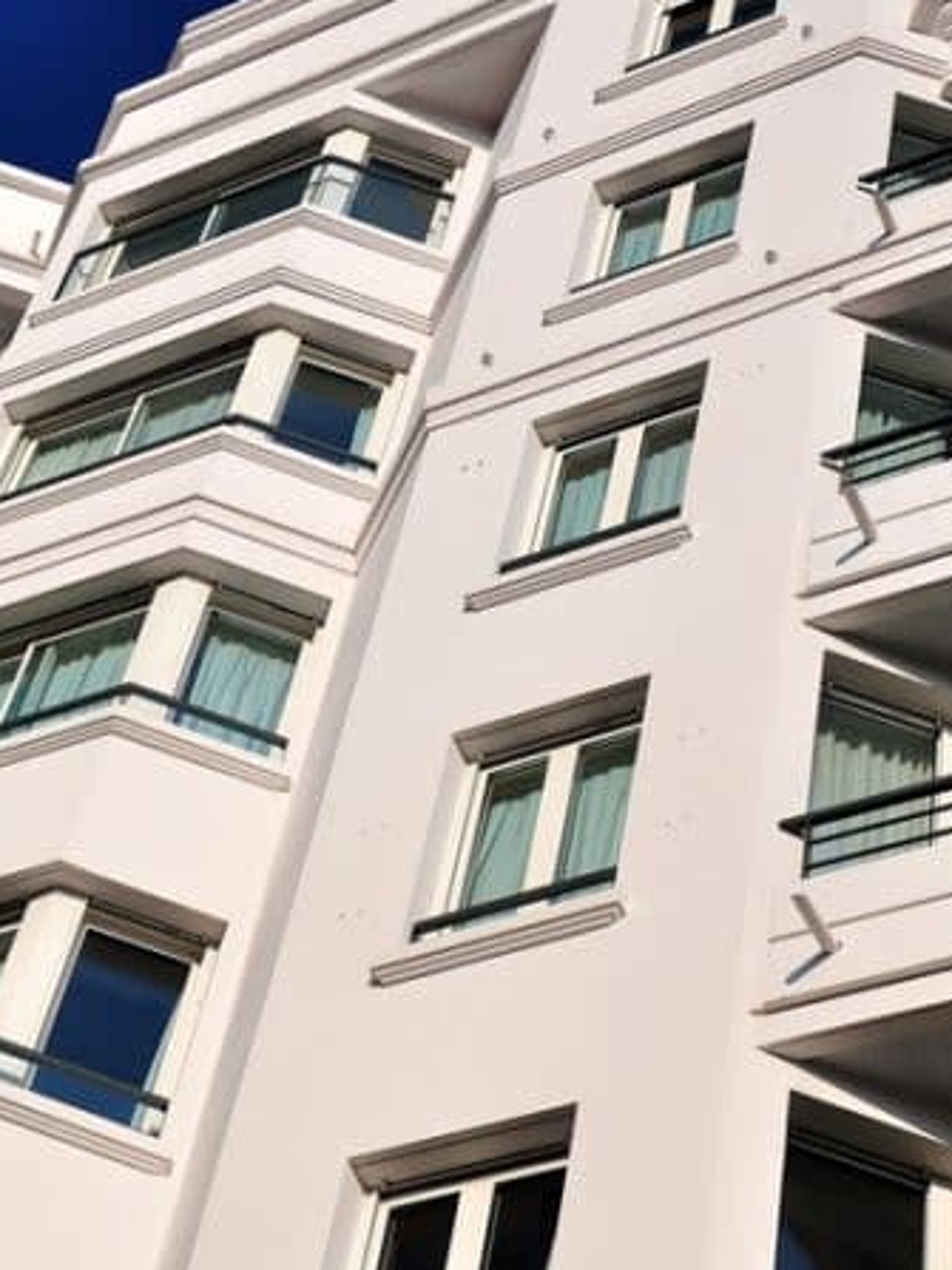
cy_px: 702
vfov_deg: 19.8
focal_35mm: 99
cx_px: -74
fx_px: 3632
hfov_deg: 14.6
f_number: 9
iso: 200
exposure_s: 1/500
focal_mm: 40
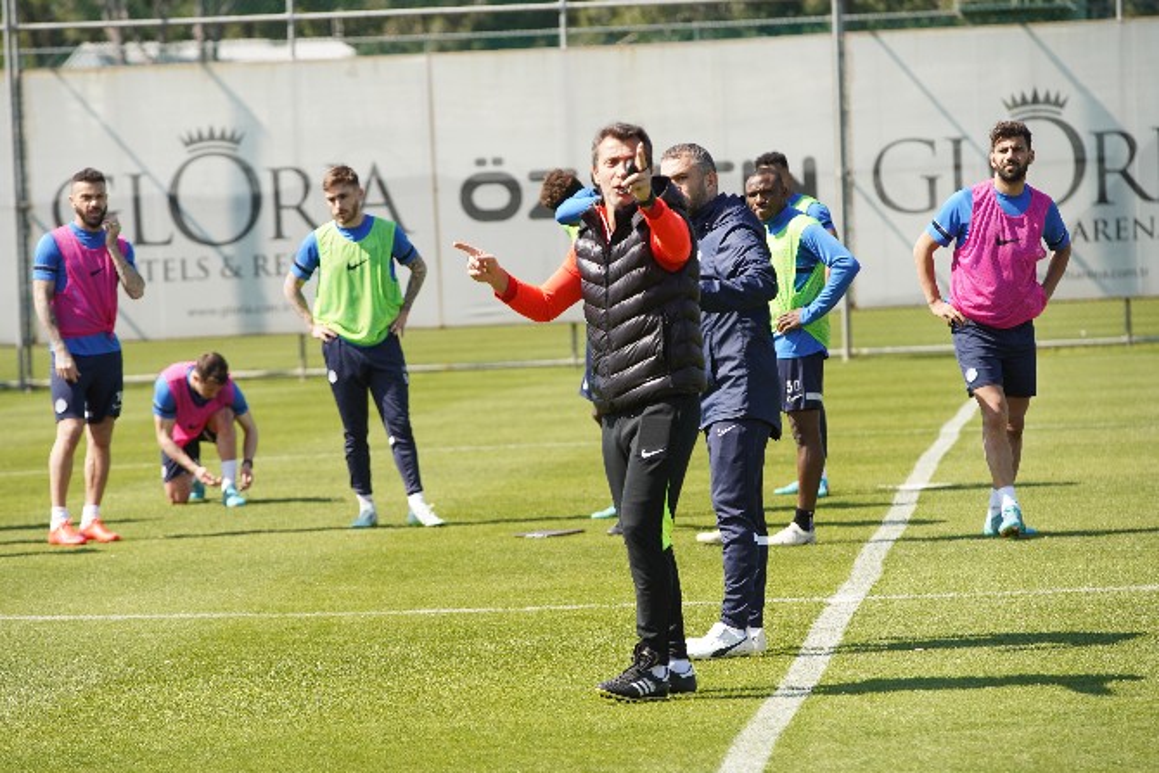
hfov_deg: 10.3
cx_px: 580
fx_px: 6440
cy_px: 386
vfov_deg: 6.9
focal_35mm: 200
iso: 400
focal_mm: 200
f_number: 5.6
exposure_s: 1/800
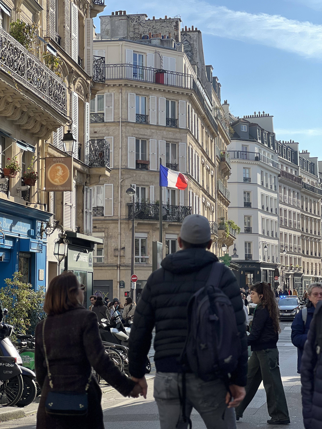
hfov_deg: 19.1
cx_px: 161
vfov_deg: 25.3
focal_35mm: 77
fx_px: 955
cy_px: 214
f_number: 2.8
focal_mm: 9
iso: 25
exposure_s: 1/305
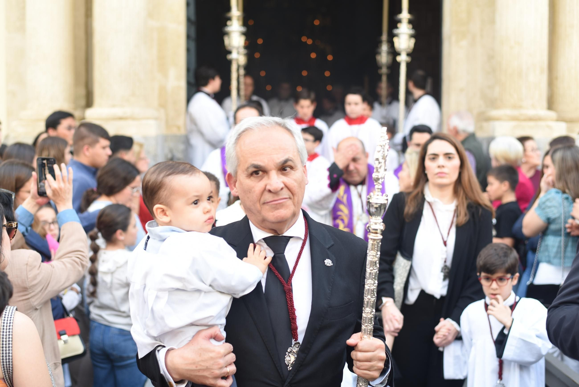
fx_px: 804
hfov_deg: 39.6
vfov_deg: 27.0
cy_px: 194
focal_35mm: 50
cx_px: 290
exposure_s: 1/100
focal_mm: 50
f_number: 2.8
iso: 100
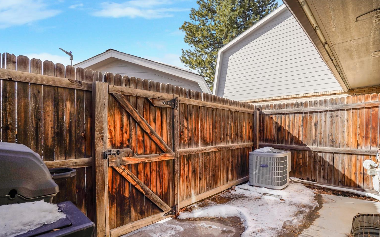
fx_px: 186
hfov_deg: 91.1
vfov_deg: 64.8
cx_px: 190
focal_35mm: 18
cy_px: 130
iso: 320
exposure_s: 1/320
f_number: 8
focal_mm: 17
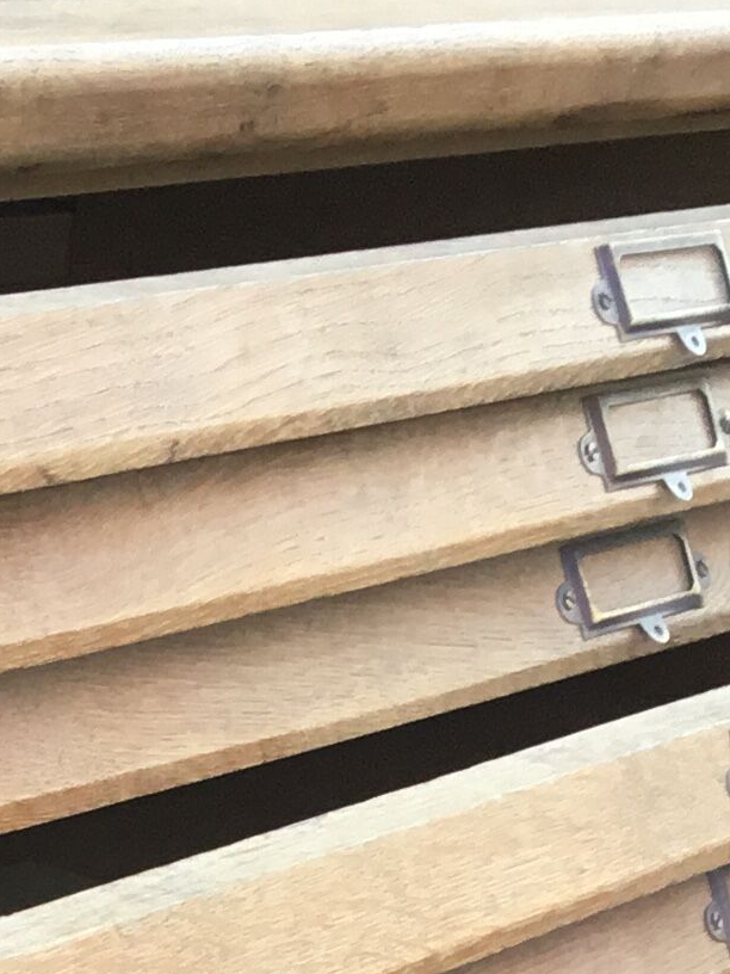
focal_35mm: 124
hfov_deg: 11.8
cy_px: 1582
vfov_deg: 14.5
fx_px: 3487
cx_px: -61
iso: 40
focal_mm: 3.3
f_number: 2.4
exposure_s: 1/100
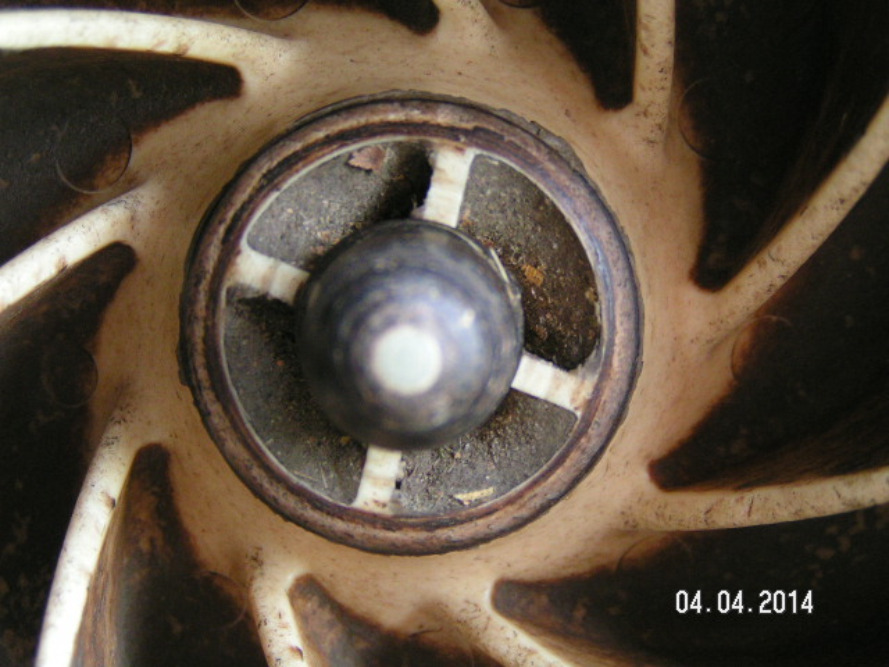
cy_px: 334
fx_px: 1618
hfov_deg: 30.7
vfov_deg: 23.3
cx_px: 444
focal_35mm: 63
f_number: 3.2
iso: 200
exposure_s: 1/50
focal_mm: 9.7
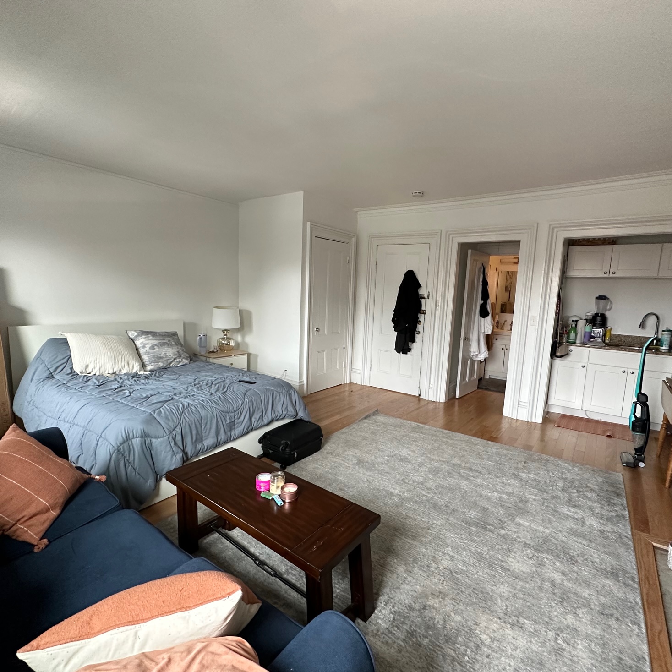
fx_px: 373
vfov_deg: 84.0
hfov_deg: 84.0
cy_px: 339
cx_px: 344
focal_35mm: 17
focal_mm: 2.22
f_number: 2.2
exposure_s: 1/120
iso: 250
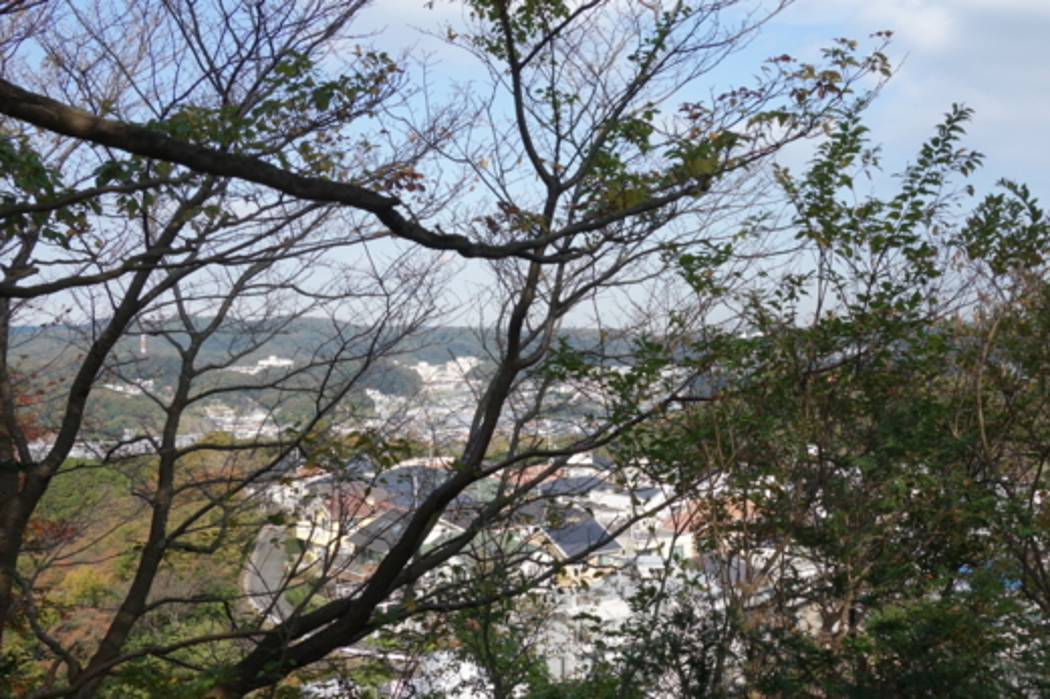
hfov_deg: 45.3
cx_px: 617
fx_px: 1254
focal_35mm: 43
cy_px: 358
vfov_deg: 31.2
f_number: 5.6
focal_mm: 10.4
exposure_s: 1/400
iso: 125
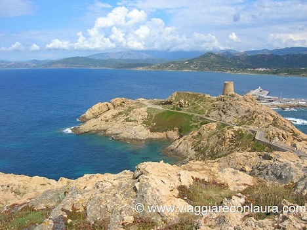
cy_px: 115
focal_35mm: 34
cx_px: 154
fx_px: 302
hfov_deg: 54.0
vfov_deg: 41.8
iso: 50
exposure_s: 1/496
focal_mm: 5.7
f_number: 4.9
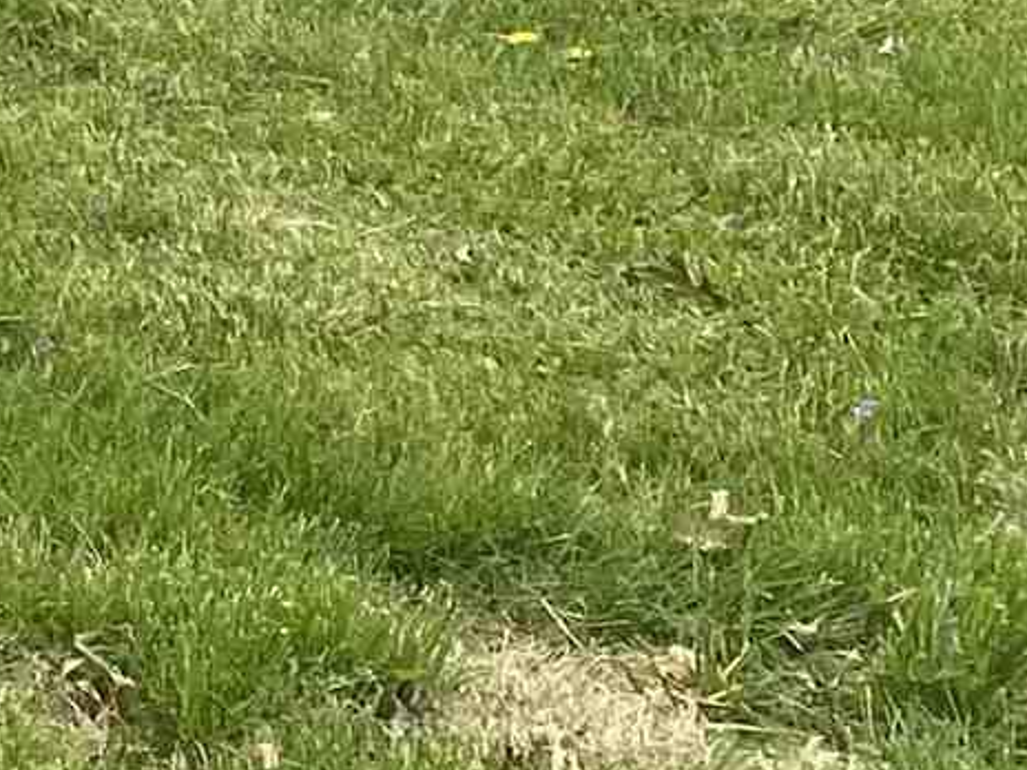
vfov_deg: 8.0
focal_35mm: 172
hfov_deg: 9.6
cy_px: -1044
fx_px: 5103
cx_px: -1771
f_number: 1.8
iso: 32
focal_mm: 4.25
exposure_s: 1/544
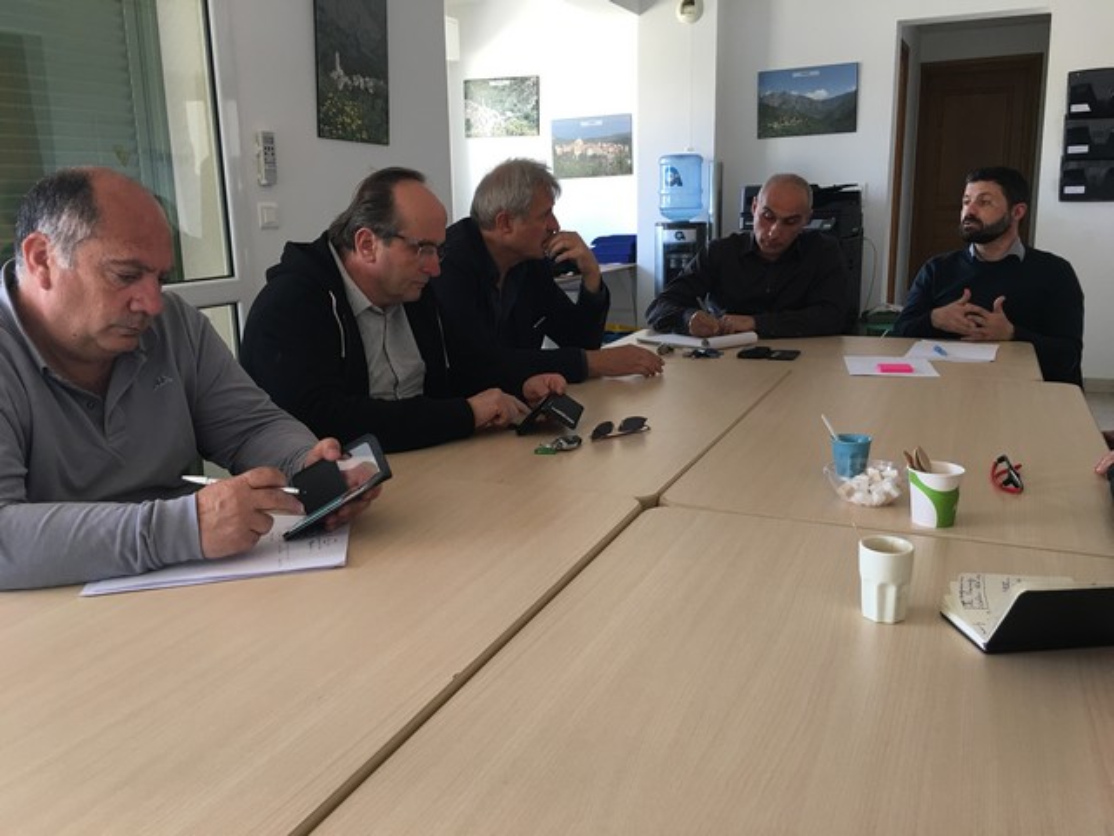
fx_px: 933
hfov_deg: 61.7
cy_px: 418
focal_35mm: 29
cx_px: 557
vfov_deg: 48.2
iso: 40
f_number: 2.2
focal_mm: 4.15
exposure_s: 1/33
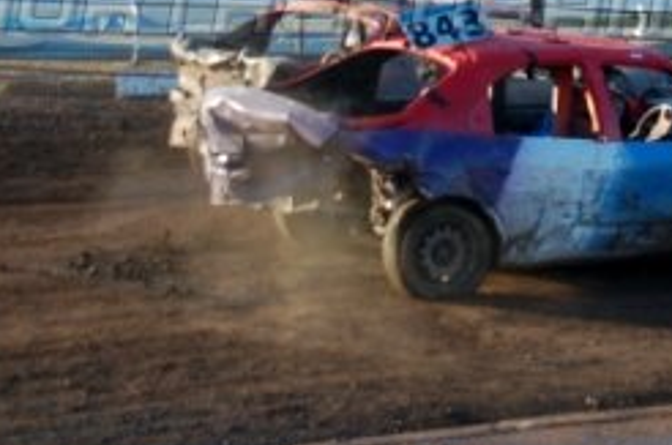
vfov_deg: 15.6
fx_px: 1602
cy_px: 14
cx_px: 494
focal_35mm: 86
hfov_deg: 23.5
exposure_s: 1/640
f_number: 4
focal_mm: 22
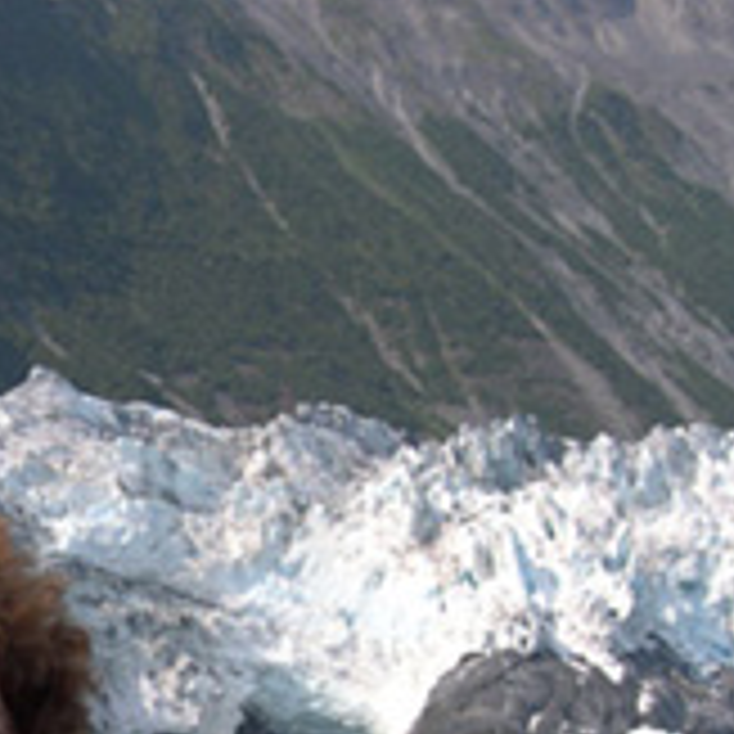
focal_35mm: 93
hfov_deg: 18.1
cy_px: 707
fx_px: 2231
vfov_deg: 18.3
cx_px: -54
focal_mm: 8
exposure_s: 1/182
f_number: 7.6
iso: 100
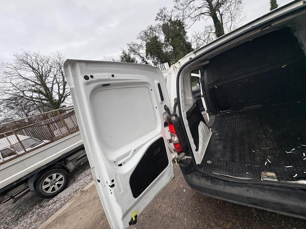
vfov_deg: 85.7
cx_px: 153
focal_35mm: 14
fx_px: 124
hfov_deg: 102.1
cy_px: 114
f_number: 2.2
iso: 100
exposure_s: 1/99
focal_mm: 2.22
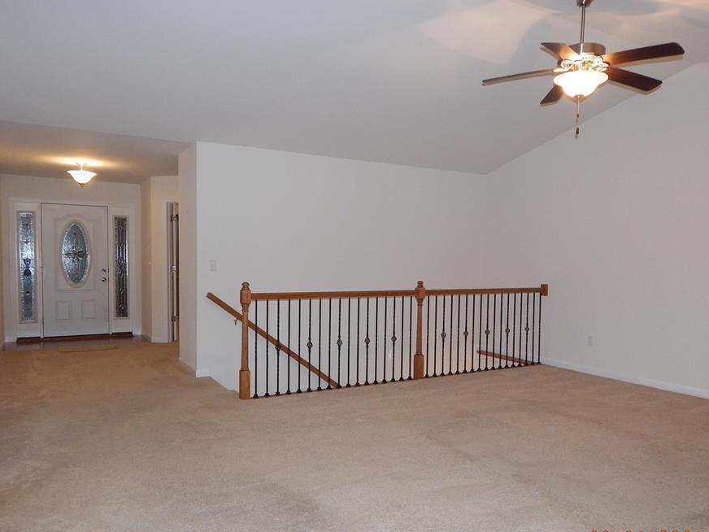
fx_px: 553
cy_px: 294
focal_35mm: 27
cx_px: 350
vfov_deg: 51.3
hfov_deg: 65.3
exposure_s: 1/30
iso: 200
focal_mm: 4
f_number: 3
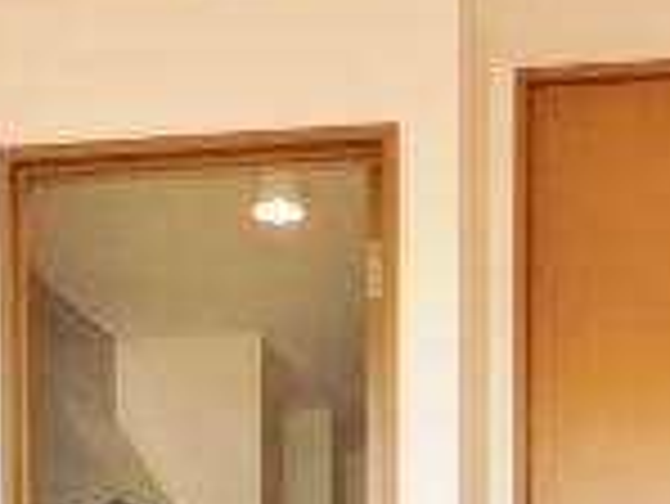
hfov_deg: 19.7
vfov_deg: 12.9
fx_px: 1918
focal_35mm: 99
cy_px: 1022
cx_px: 454
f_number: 3
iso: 125
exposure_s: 1/60
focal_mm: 4
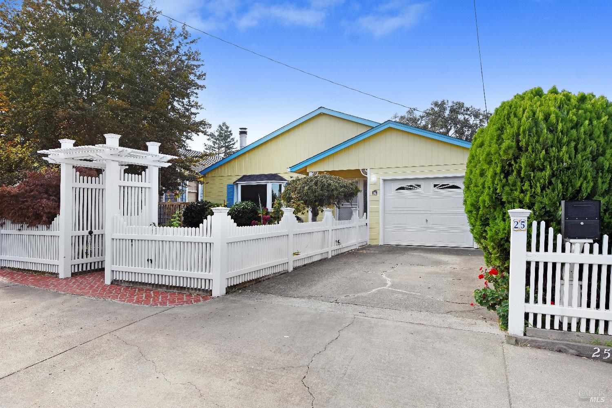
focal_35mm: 21
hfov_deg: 81.2
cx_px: 306
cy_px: 204
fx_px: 357
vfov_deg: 59.5
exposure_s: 1/200
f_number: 7.1
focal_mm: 14
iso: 100
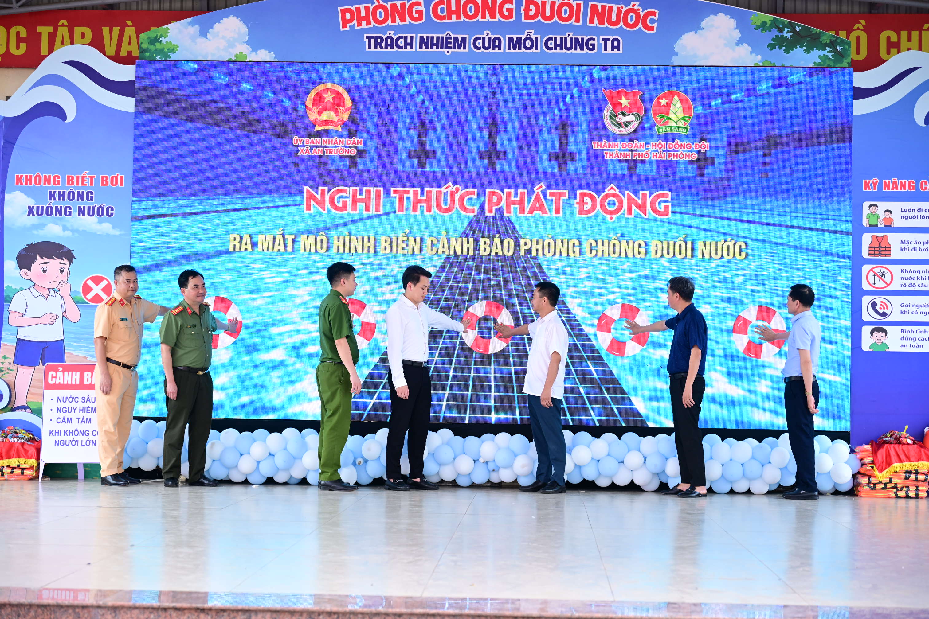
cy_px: 310
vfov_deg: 22.3
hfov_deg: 32.9
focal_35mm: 61
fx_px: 1574
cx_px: 464
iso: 500
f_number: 4
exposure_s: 1/160
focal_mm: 61
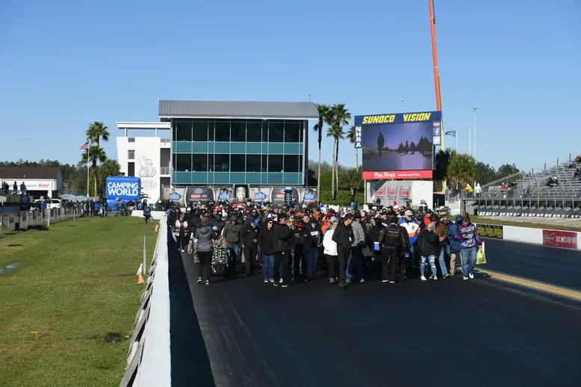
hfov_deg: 28.9
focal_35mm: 70
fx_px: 1129
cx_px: 290
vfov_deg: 19.4
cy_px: 194
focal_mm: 70
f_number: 8
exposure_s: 1/1250
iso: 200
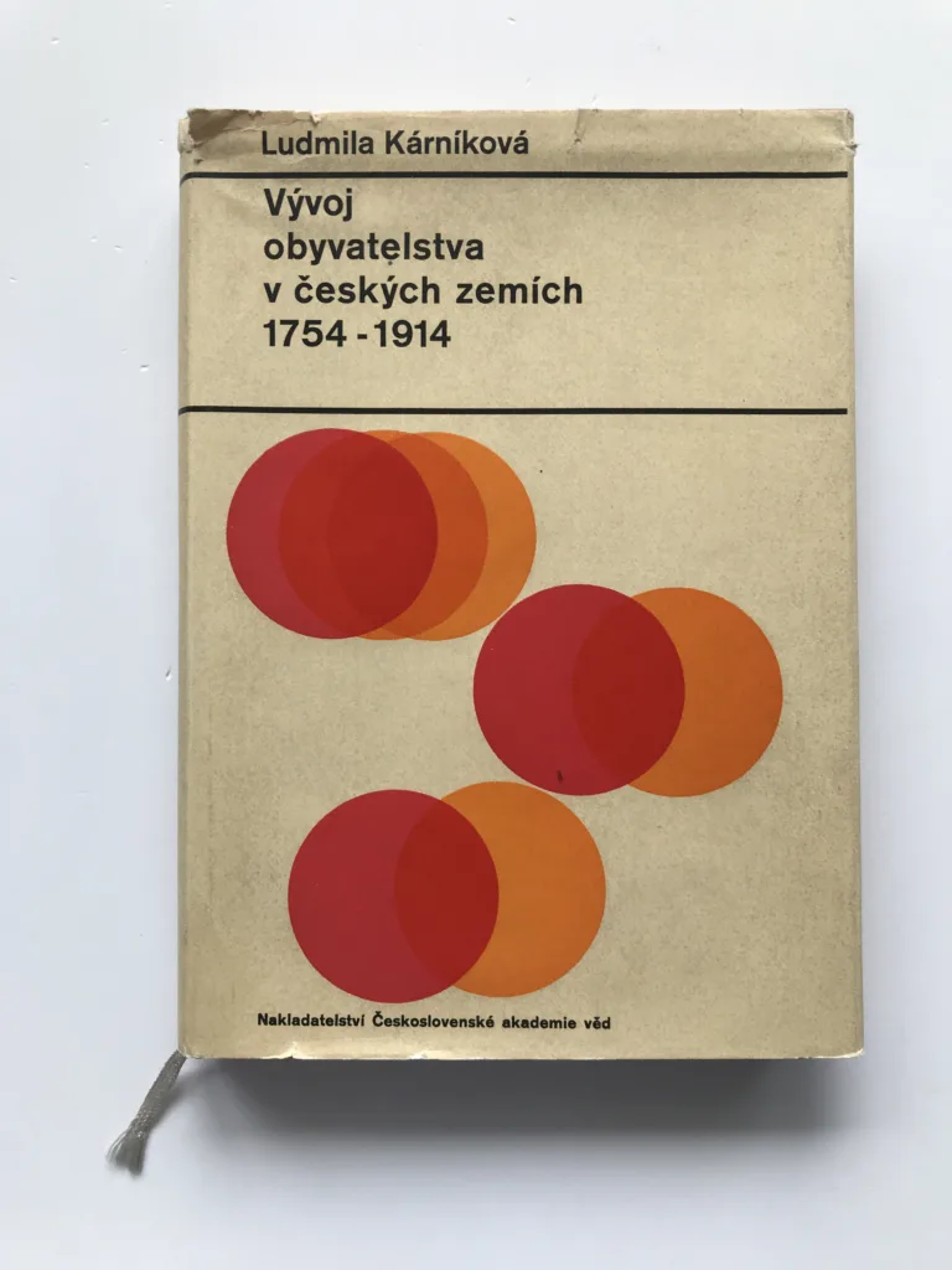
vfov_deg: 63.4
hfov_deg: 49.7
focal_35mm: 28
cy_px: 635
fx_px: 1027
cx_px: 476
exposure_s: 1/135
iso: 20
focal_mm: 3.99
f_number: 1.8
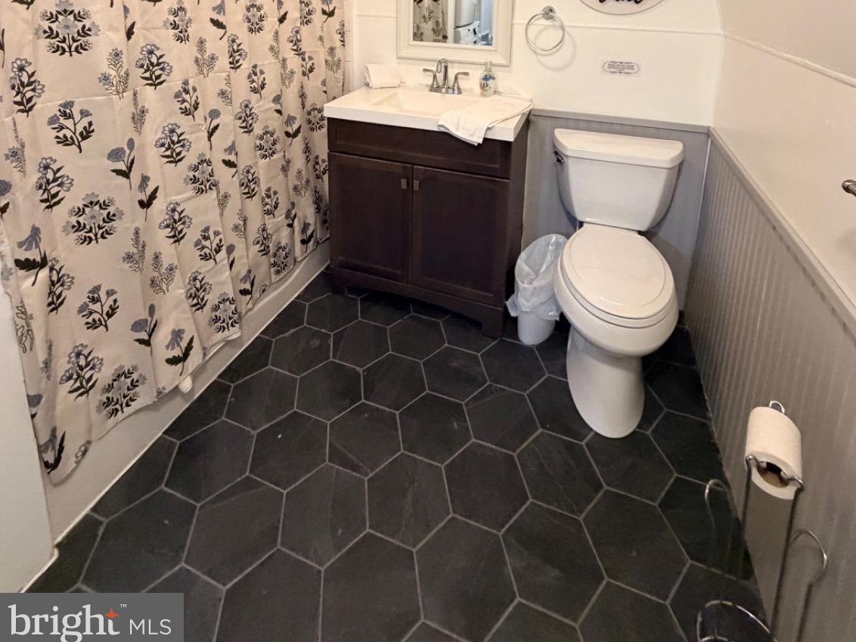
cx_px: 430
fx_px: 470
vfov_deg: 59.4
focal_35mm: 19
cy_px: 74
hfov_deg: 84.7
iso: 500
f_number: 2.2
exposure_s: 1/60
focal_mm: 2.22
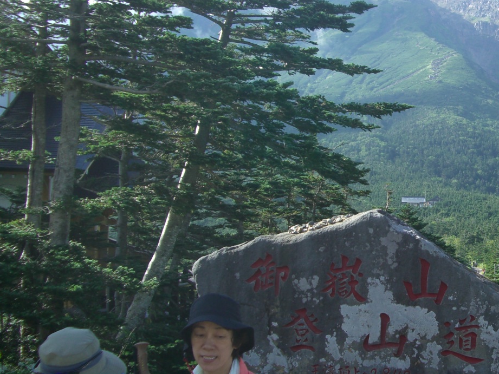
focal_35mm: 66
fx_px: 952
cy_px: 178
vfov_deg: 22.3
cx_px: 430
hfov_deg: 28.5
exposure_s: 1/400
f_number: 2.8
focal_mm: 7.9
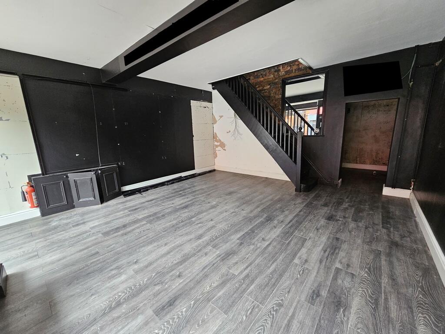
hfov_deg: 106.2
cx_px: 222
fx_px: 167
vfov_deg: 89.9
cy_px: 167
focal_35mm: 13
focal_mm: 2.2
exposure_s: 1/50
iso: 200
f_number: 2.2
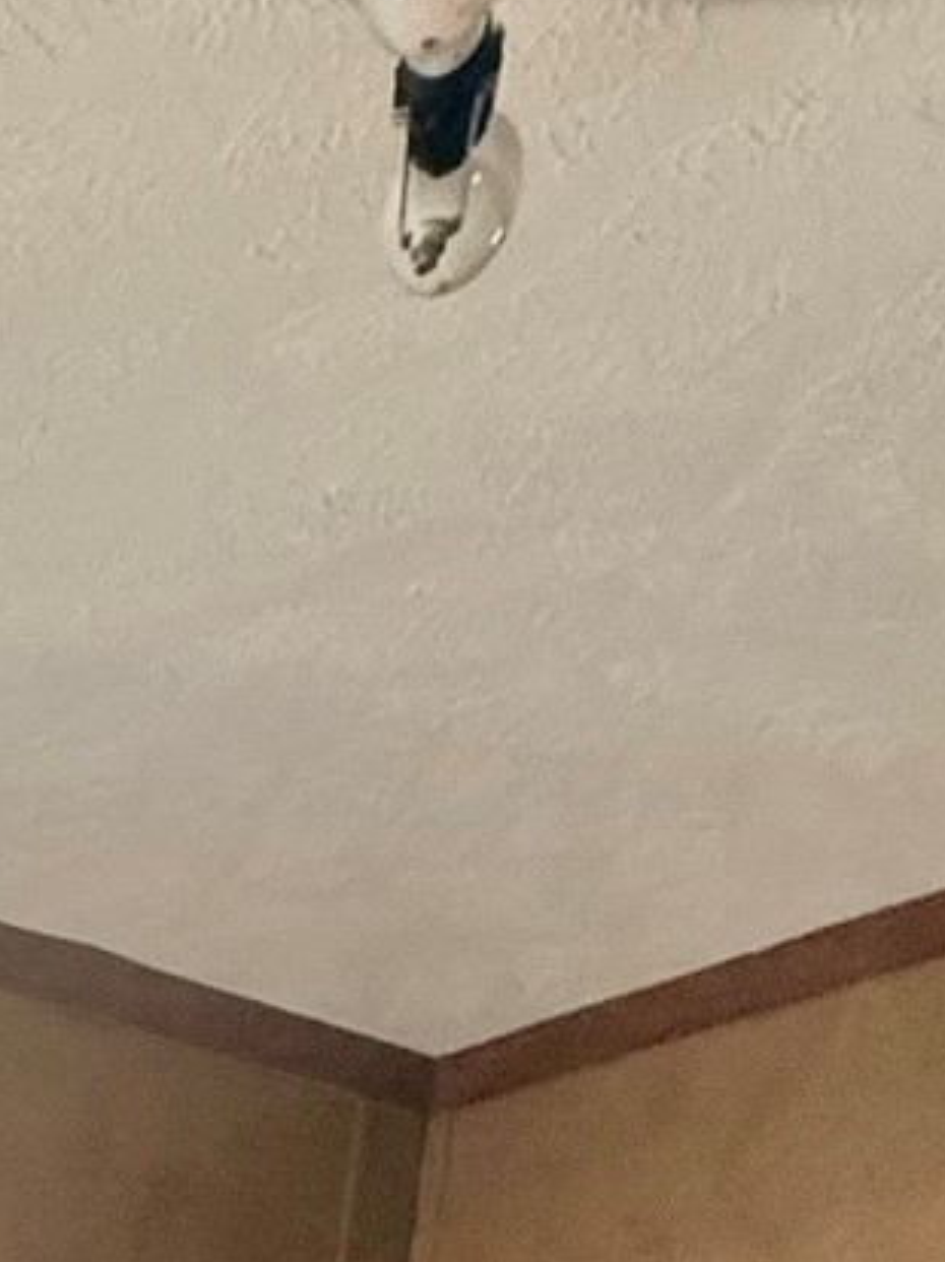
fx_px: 2368
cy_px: 2878
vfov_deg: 16.2
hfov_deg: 18.1
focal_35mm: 65
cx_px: -738
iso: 320
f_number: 2.2
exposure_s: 1/69
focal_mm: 2.22
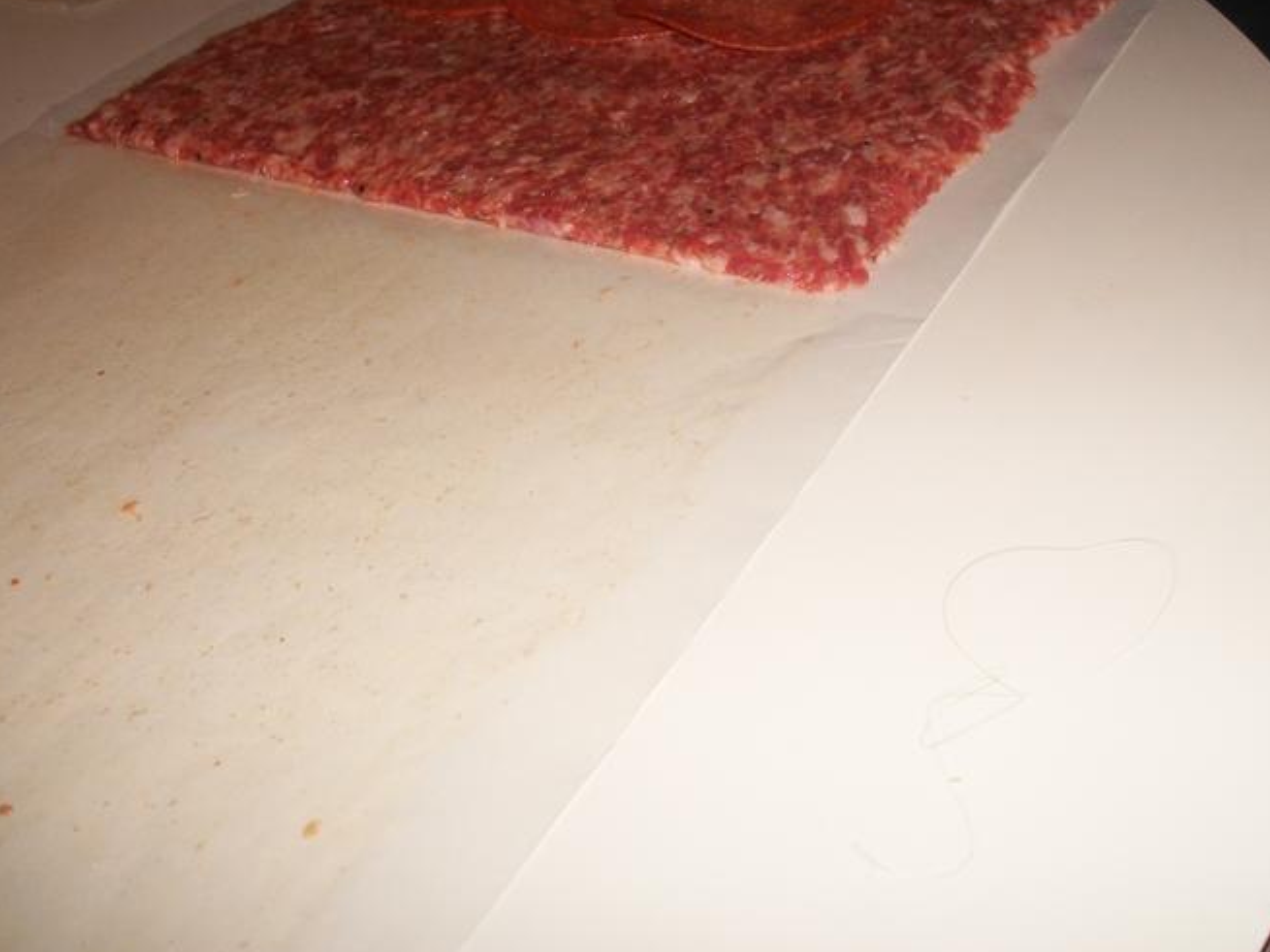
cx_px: 729
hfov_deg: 42.8
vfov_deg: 32.7
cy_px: 354
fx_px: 1614
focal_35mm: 44
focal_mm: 5.7
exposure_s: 1/60
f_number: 2.9
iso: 80
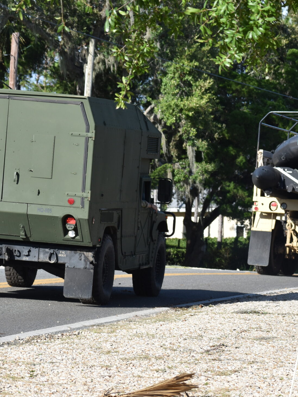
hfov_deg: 7.1
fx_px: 2387
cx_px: 204
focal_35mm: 208
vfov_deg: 9.5
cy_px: 197
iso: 200
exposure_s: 1/500
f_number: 7.1
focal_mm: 82
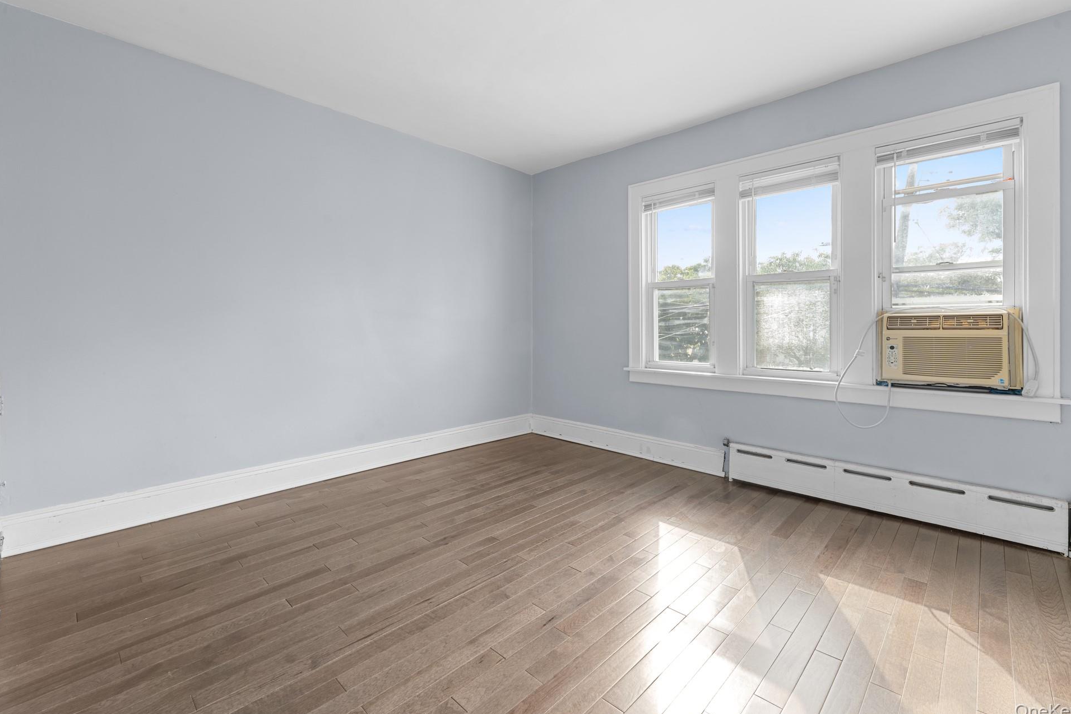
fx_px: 446
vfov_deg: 77.3
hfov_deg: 100.4
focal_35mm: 15
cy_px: 342
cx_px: 554
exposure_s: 1/3
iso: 400
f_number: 10
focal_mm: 14
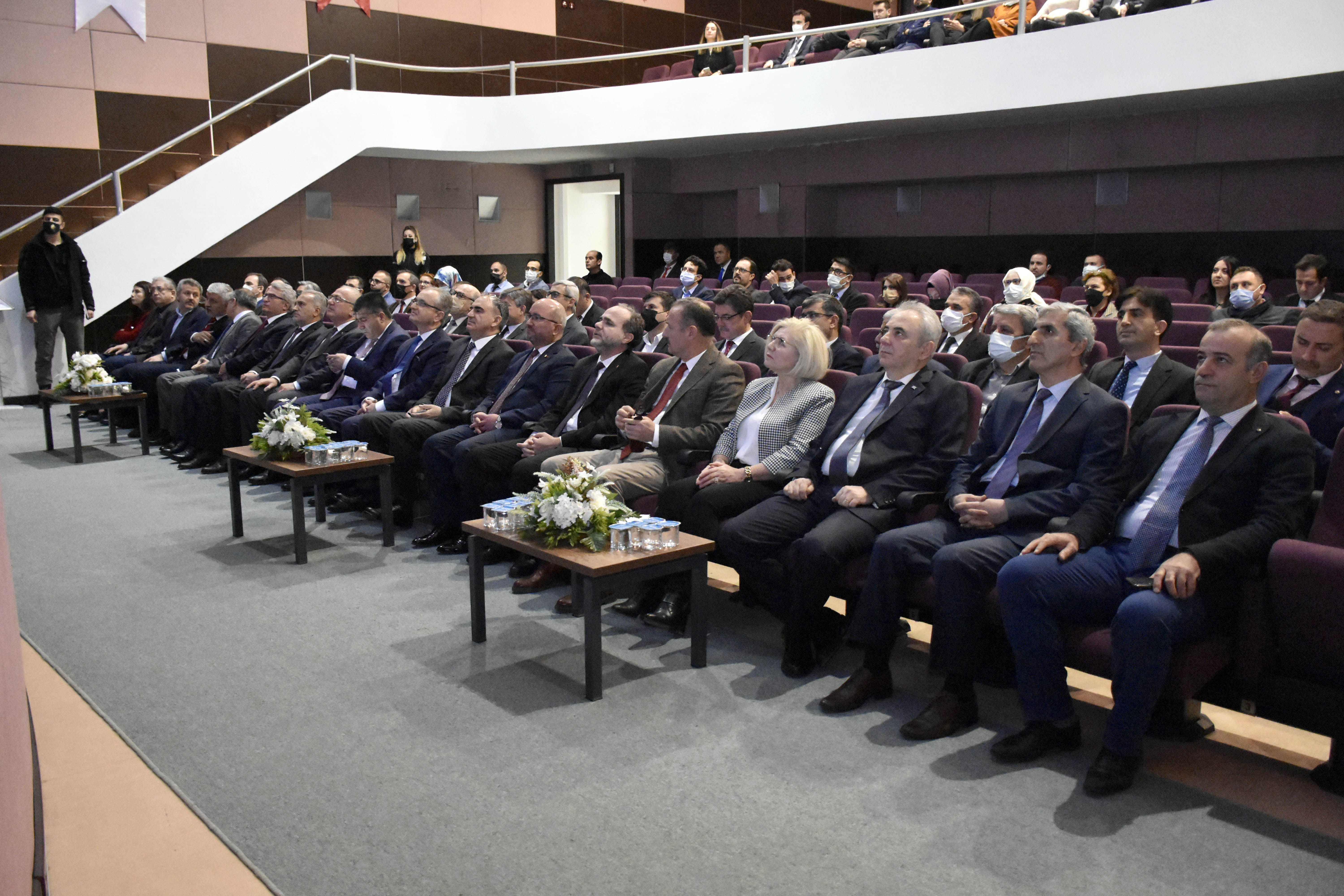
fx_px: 1120
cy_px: 448
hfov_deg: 61.9
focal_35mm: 30
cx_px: 672
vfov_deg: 43.6
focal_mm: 20
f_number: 3.5
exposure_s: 1/60
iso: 10000
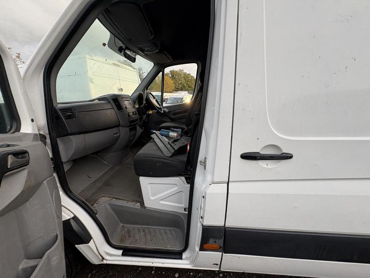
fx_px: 150
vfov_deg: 85.7
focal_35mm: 14
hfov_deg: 102.1
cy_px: 139
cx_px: 185
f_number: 2.2
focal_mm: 2.22
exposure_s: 1/99
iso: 40
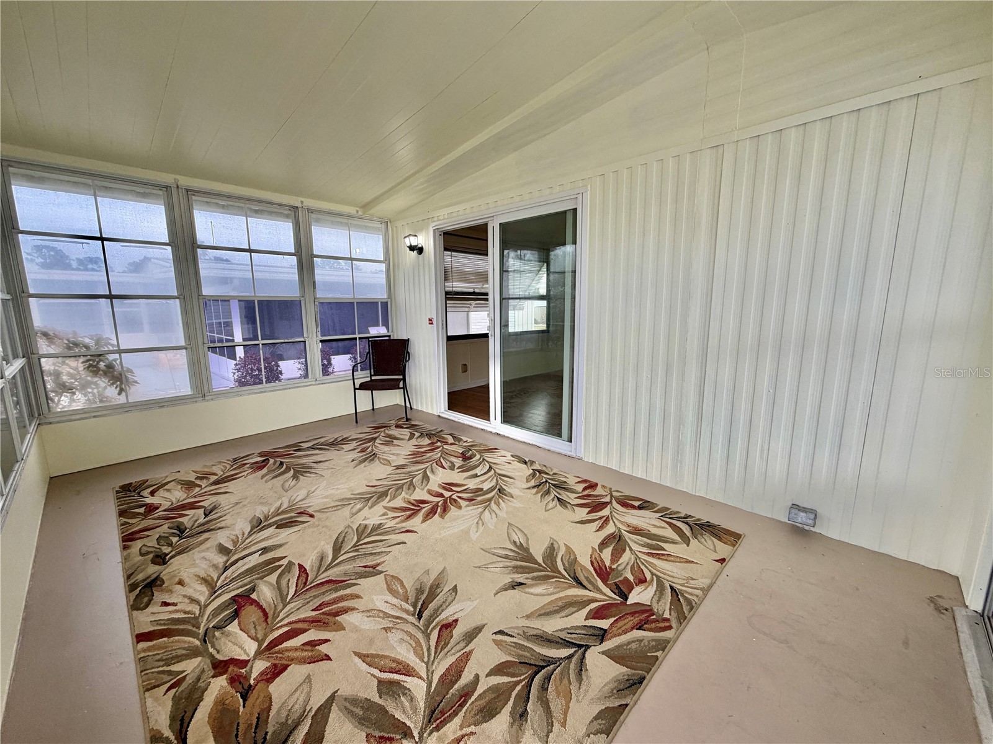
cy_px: 372
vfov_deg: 85.7
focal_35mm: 14
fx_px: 402
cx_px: 496
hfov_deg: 102.1
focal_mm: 2.22
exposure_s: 1/121
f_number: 2.2
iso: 100
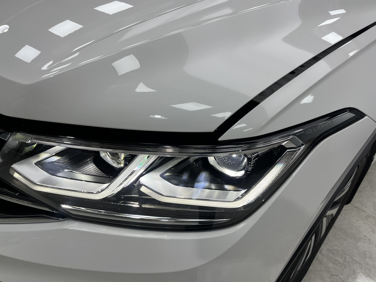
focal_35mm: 26
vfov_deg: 53.1
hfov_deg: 67.3
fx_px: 282
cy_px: 141
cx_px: 188
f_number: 1.6
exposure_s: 1/274
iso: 40
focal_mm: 5.1
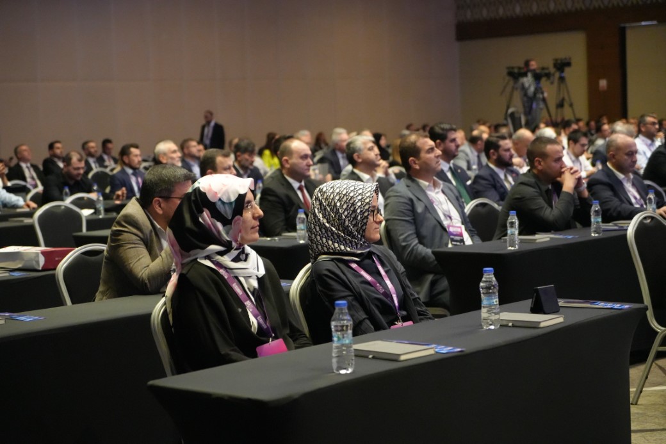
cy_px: 222
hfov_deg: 28.8
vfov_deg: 19.5
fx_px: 1295
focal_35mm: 70
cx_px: 333
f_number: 4
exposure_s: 1/125
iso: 12800
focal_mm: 70
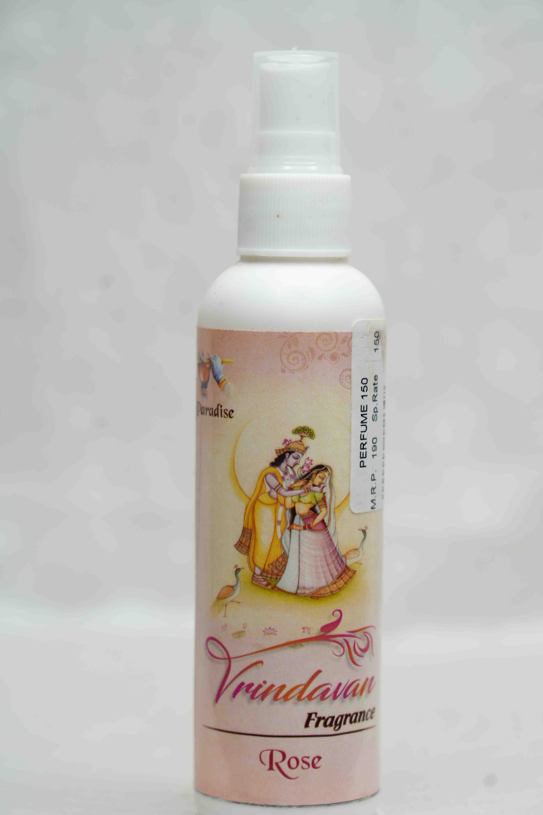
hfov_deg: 11.9
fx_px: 2602
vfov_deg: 17.8
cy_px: 438
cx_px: 296
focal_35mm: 115
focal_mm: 105
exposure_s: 1/60
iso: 250
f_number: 5.6
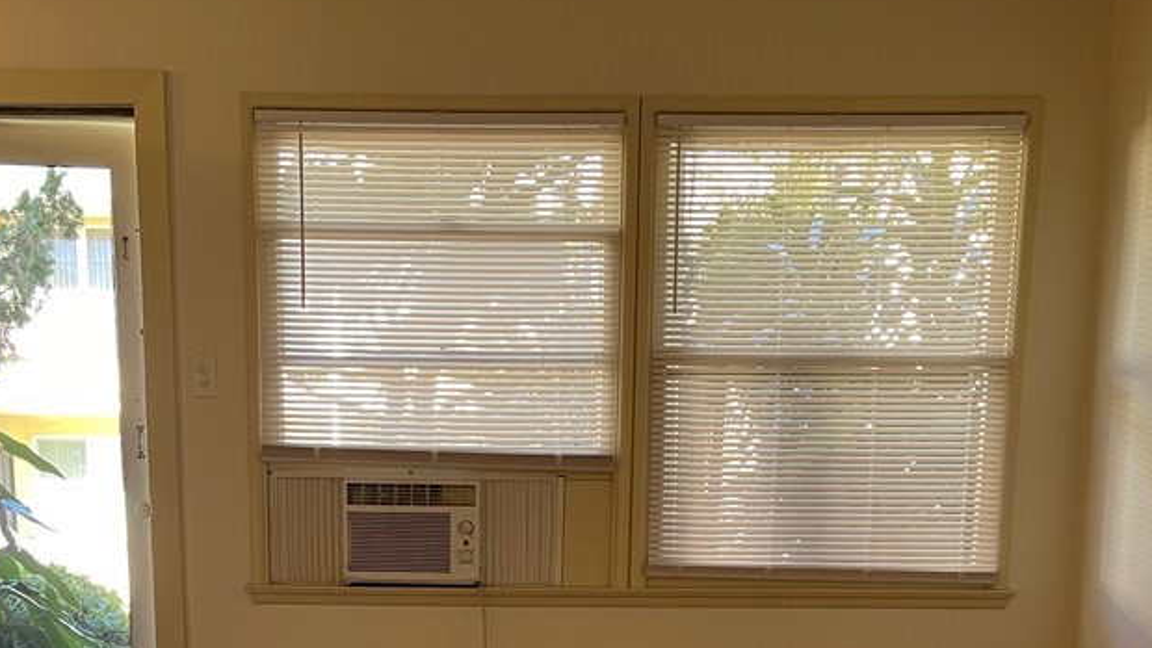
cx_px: 515
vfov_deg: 23.9
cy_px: 804
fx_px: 1375
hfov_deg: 45.4
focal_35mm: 45
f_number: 1.6
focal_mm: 5.1
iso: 125
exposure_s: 1/60
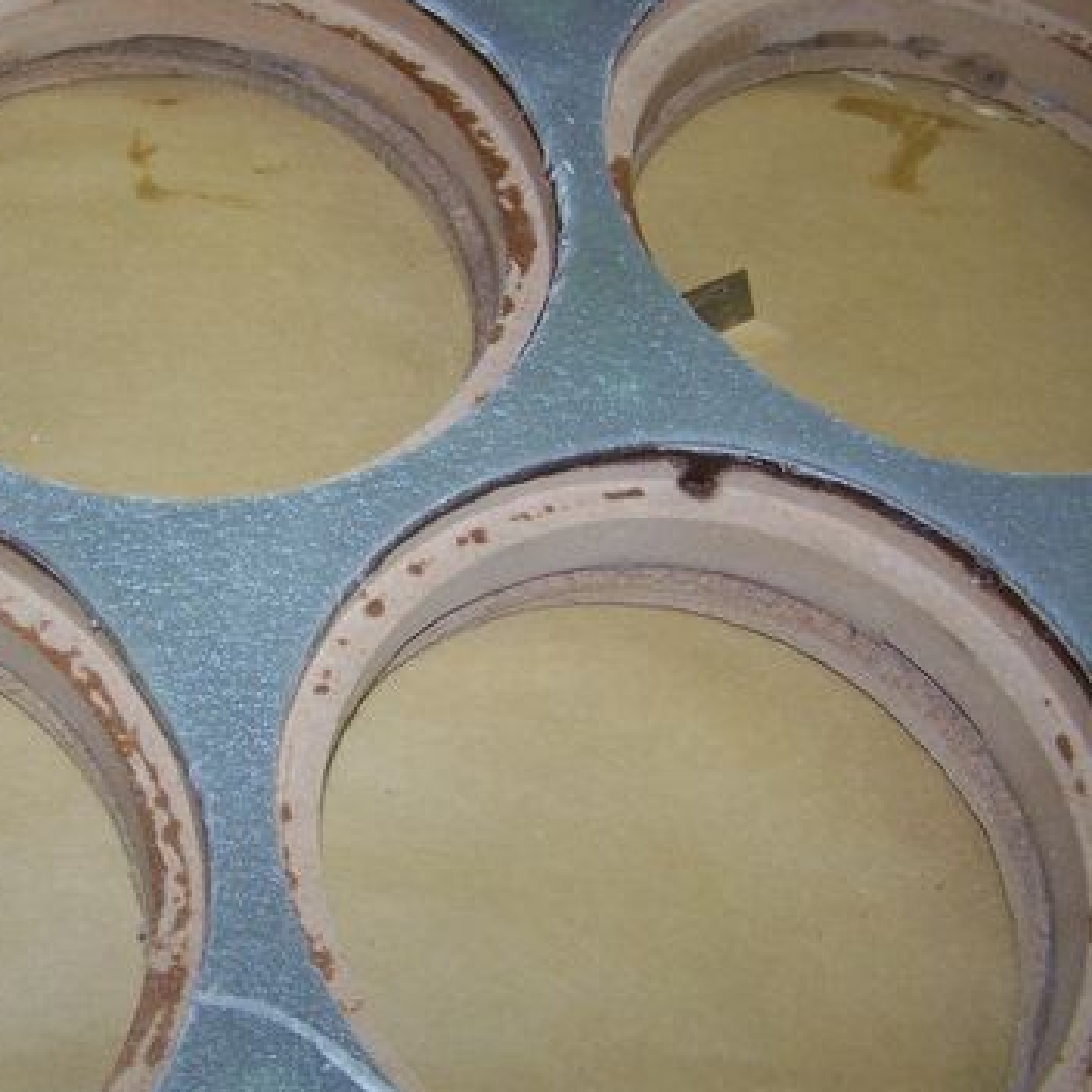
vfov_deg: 28.2
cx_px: 301
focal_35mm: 61
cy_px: 571
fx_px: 2177
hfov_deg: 27.8
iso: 80
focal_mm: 6.3
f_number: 2.8
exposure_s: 1/60
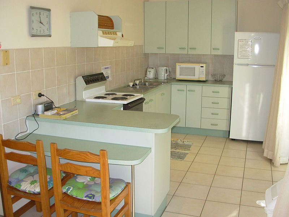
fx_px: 317
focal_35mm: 38
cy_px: 108
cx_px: 144
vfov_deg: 37.7
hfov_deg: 49.0
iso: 67
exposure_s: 1/42.7
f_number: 2.9
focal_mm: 6.3
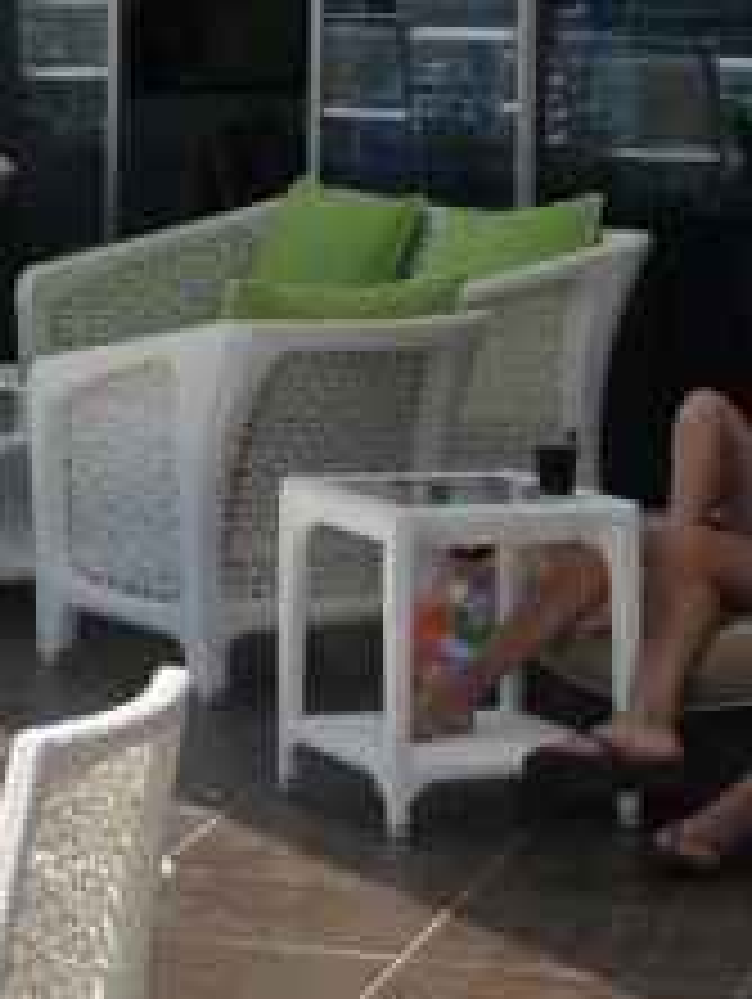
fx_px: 5175
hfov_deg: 7.8
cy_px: 63
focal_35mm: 179
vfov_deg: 11.0
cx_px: -984
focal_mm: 24
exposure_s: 1/200
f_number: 10
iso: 100
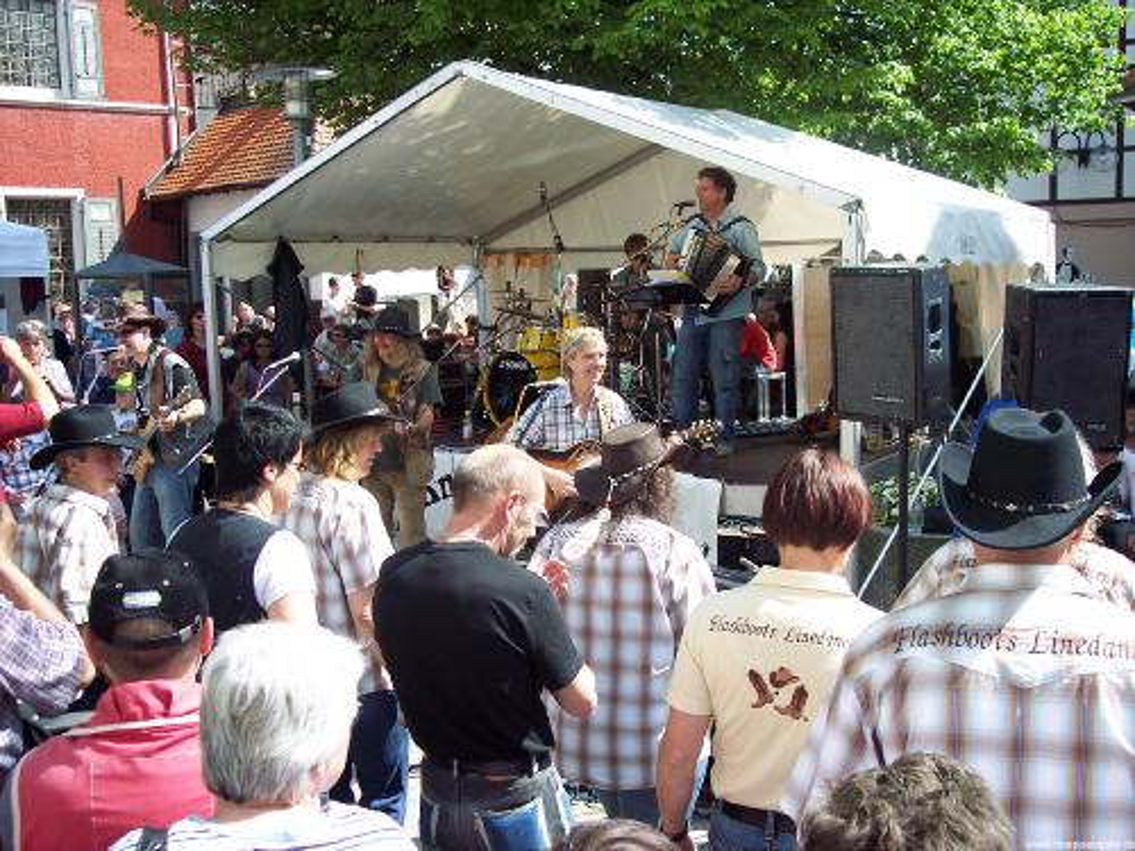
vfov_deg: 36.8
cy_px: 426
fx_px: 1279
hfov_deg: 47.9
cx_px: 568
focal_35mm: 39
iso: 100
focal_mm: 8
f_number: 3.4
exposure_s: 1/350
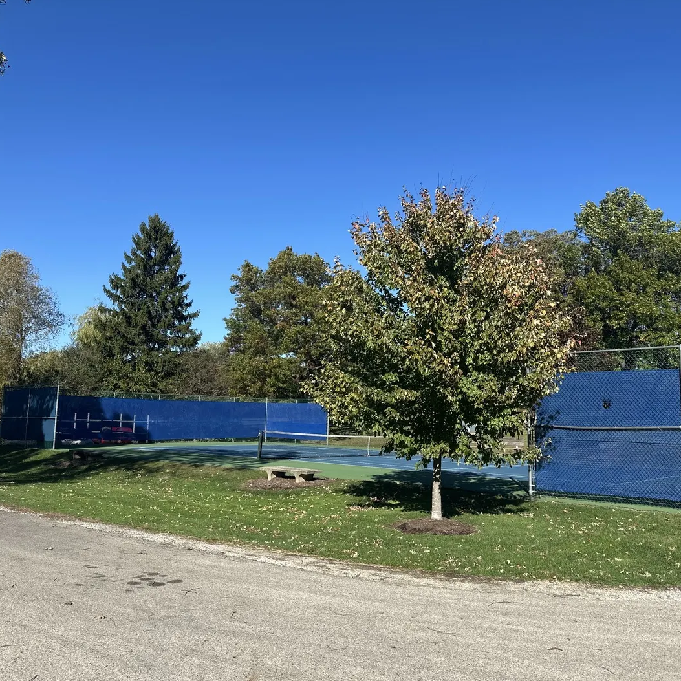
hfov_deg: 55.6
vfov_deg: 55.6
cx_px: 335
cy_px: 347
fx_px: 645
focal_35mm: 29
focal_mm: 6.86
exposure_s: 1/3597
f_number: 1.78
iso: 80
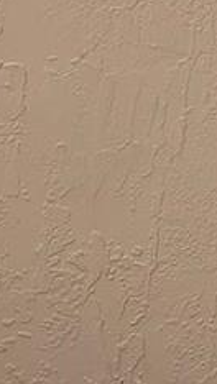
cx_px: 613
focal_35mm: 145
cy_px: -573
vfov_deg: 11.7
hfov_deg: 7.5
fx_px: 1480
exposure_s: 1/4329
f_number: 1.6
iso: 64
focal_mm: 5.96
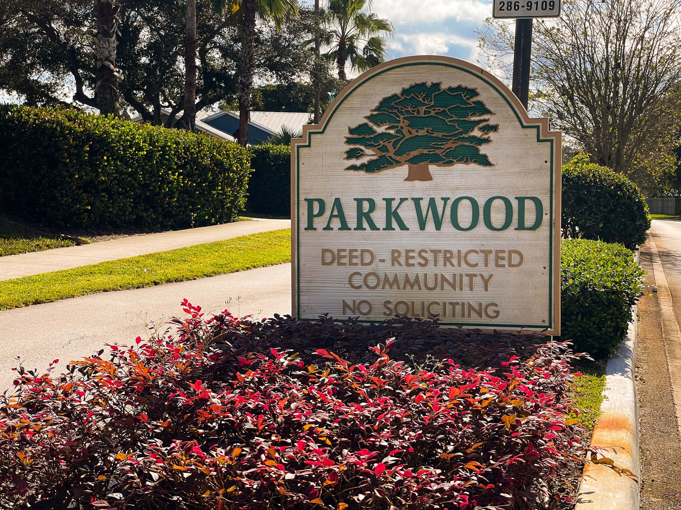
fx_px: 1023
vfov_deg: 28.0
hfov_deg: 36.8
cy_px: 255
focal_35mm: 52
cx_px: 340
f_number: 2
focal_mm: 6
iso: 25
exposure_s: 1/1229
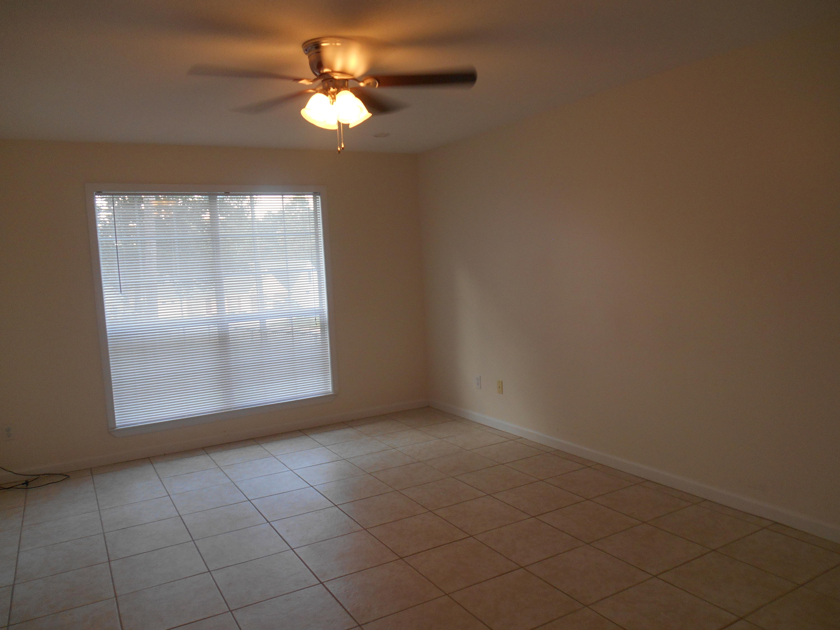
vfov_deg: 53.1
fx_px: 631
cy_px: 315
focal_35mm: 26
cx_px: 420
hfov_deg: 67.3
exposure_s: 1/30
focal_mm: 4.7
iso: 110
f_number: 3.4
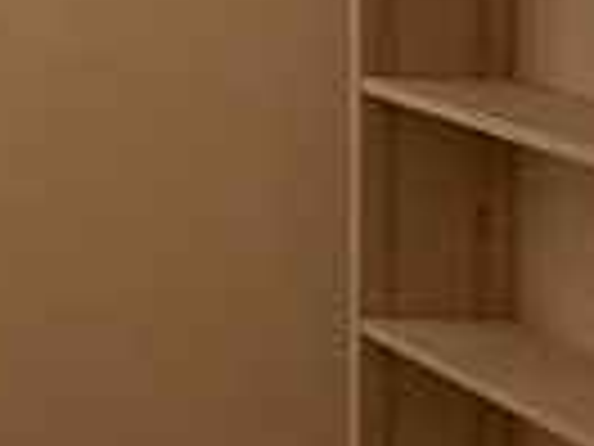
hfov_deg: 12.8
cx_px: -927
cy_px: -252
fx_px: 1870
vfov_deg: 12.8
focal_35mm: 109
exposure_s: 1/60
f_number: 2.2
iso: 250
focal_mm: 2.22
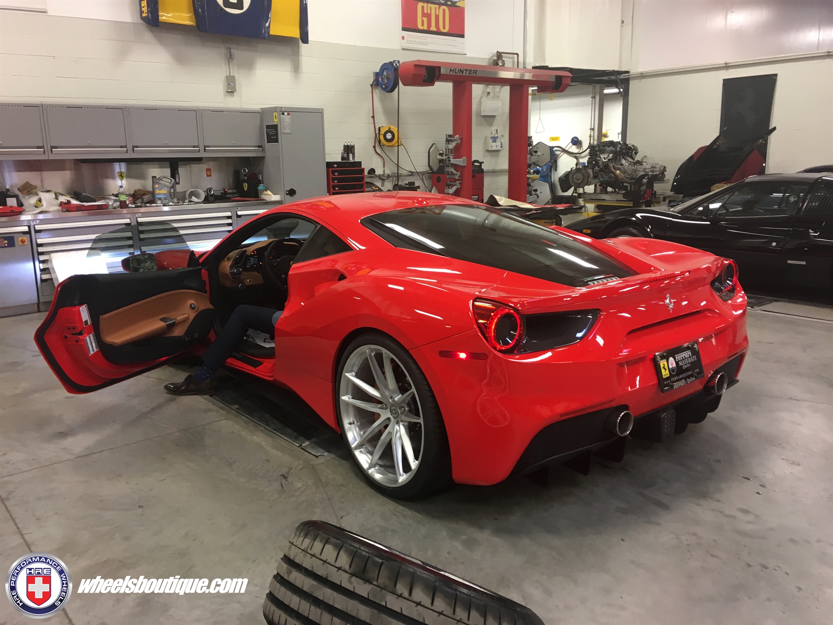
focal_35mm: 29
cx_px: 416
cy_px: 312
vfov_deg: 48.2
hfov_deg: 61.7
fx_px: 698
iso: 64
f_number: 2.2
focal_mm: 4.15
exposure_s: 1/30
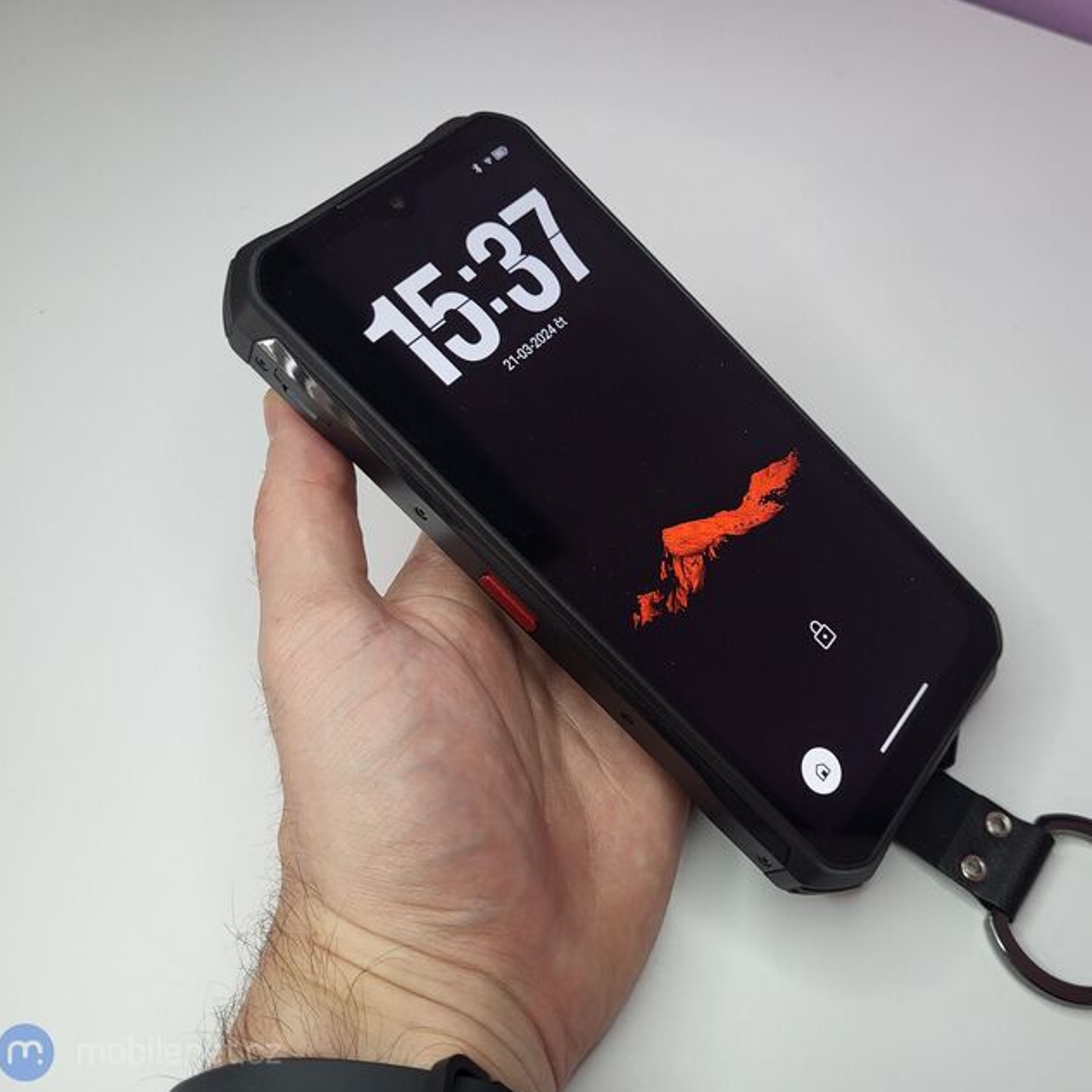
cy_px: 551
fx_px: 1106
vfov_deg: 52.5
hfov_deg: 51.7
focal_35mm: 31
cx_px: 711
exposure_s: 1/100
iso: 160
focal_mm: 5.4
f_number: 1.8
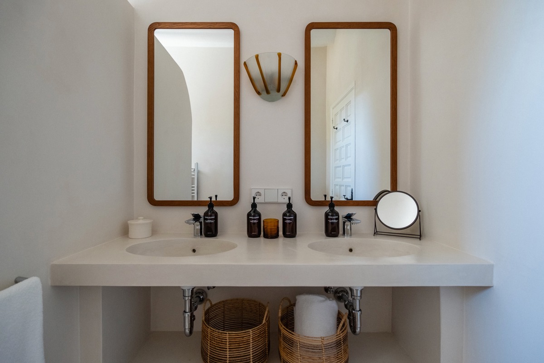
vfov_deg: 70.4
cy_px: 182
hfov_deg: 93.3
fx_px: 257
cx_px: 272
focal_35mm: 17
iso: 640
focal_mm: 11
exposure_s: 1/80
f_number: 2.8
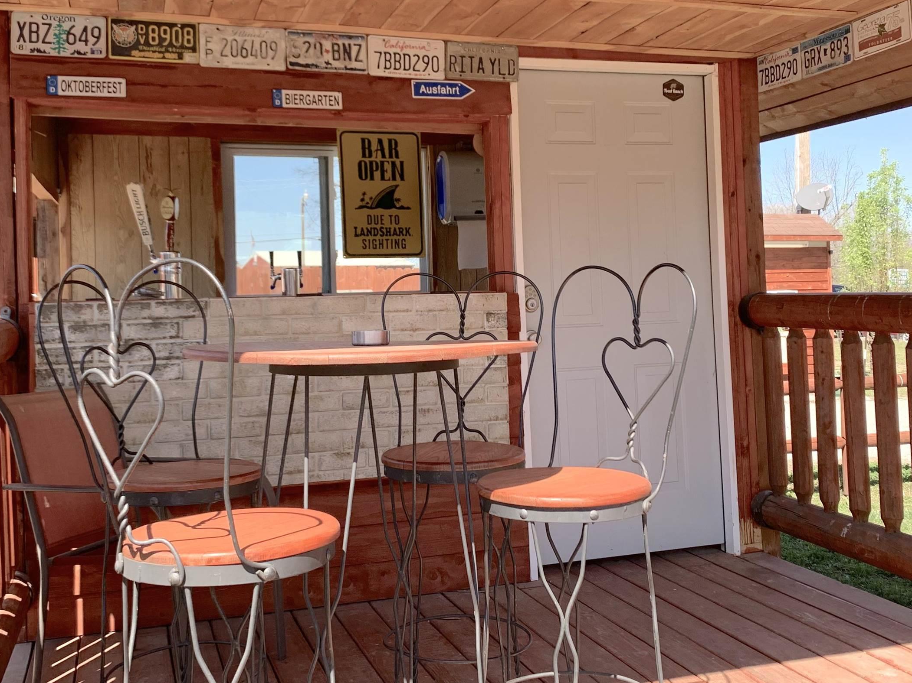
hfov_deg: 49.0
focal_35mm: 38
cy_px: 262
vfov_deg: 37.5
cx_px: 475
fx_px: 1001
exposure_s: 1/433
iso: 25
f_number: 1.8
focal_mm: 4.25
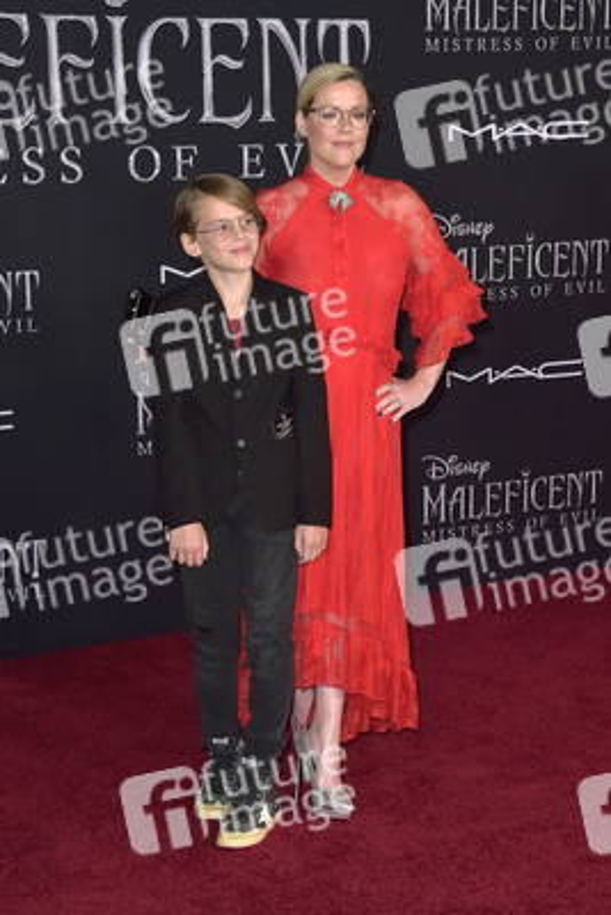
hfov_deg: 21.9
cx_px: 306
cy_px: 458
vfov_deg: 32.4
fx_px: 1577
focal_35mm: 62
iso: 500
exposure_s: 1/250
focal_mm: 62
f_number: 7.1
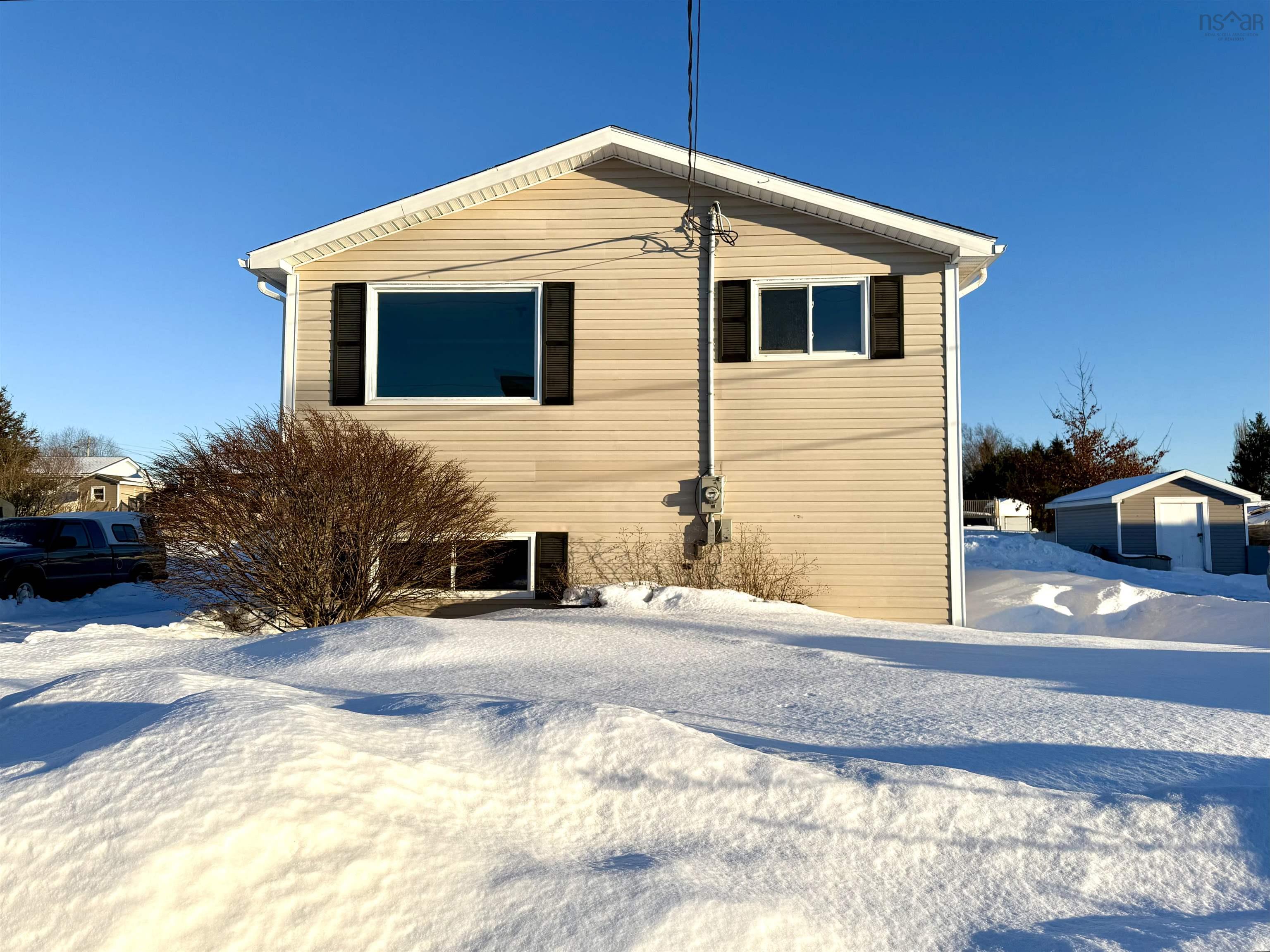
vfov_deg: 56.8
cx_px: 635
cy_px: 476
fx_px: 880
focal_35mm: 24
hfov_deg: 71.6
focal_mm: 6.76
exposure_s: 1/4673
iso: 80
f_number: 1.78
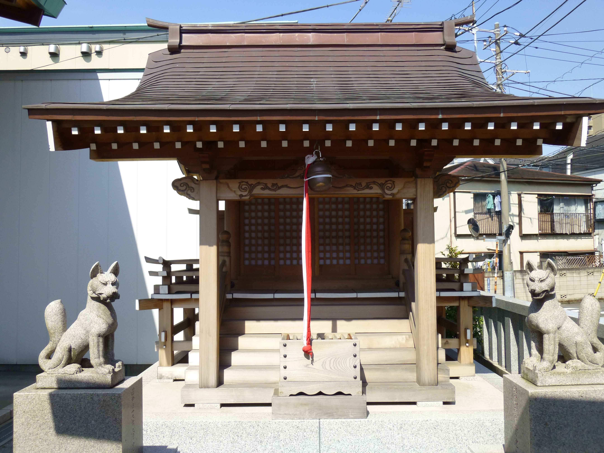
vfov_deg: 48.2
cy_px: 226
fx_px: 506
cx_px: 302
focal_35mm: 29
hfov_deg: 61.7
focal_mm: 5.2
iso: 100
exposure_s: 1/800
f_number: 3.3
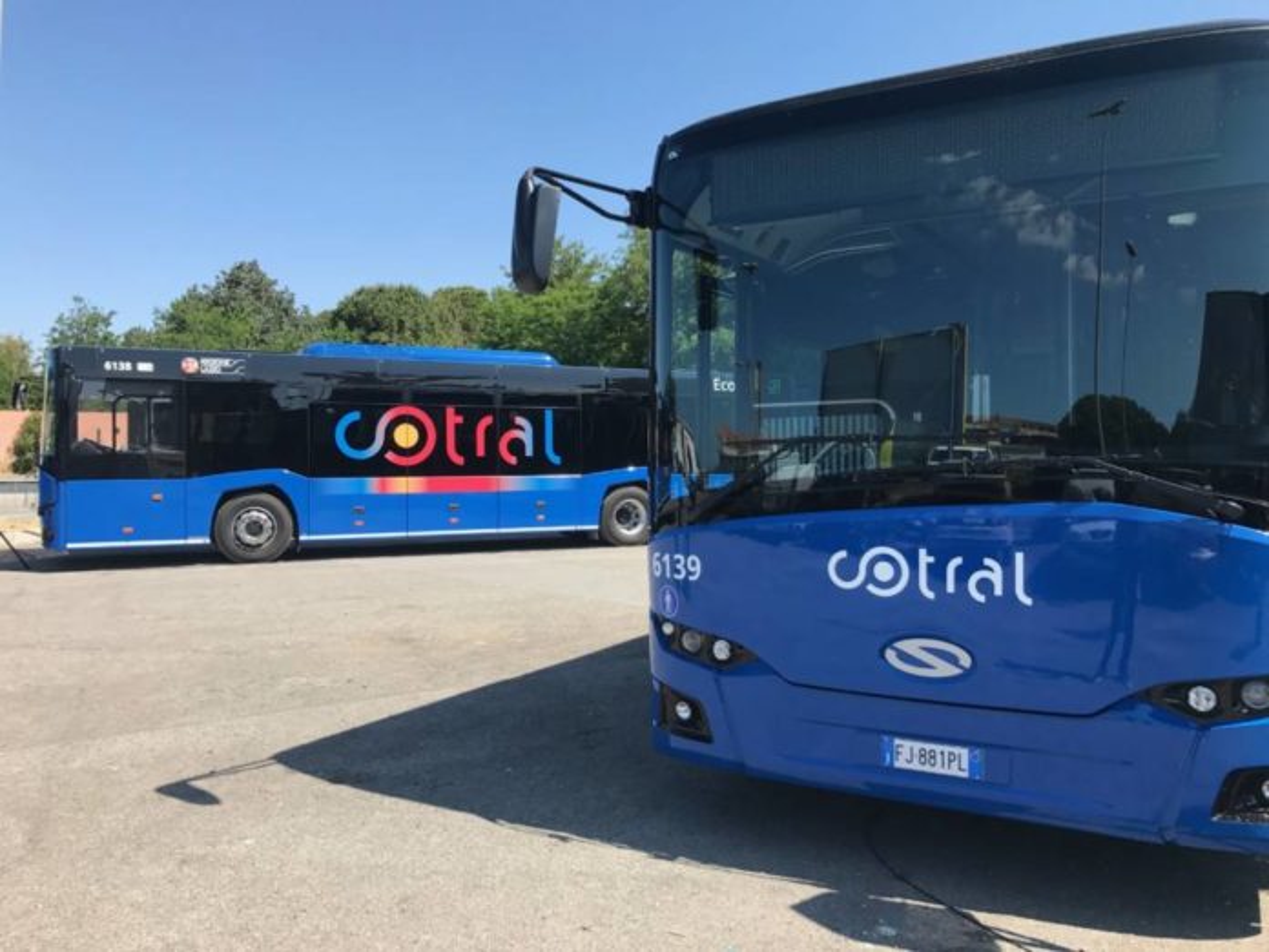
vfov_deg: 49.7
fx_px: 1026
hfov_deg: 63.4
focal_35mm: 28
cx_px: 634
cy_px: 476
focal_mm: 3.99
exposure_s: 1/1227
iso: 20
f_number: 1.8
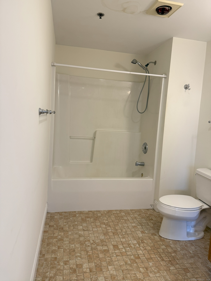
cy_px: 140
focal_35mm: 24
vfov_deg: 71.6
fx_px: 195
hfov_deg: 56.8
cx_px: 106
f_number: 1.78
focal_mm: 6.76
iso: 125
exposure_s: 1/120
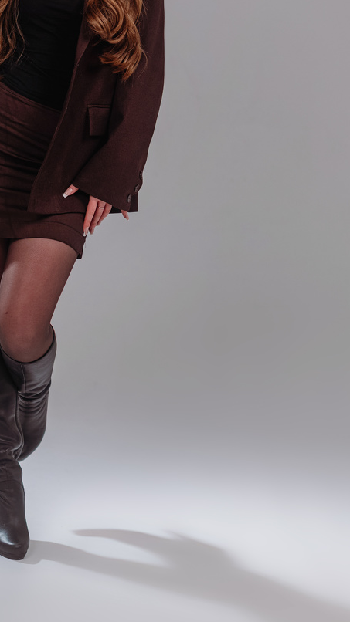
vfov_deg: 23.3
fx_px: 1502
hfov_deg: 13.3
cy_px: 184
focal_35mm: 91
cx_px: 138
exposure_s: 1/320
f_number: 2.8
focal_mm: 50
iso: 100
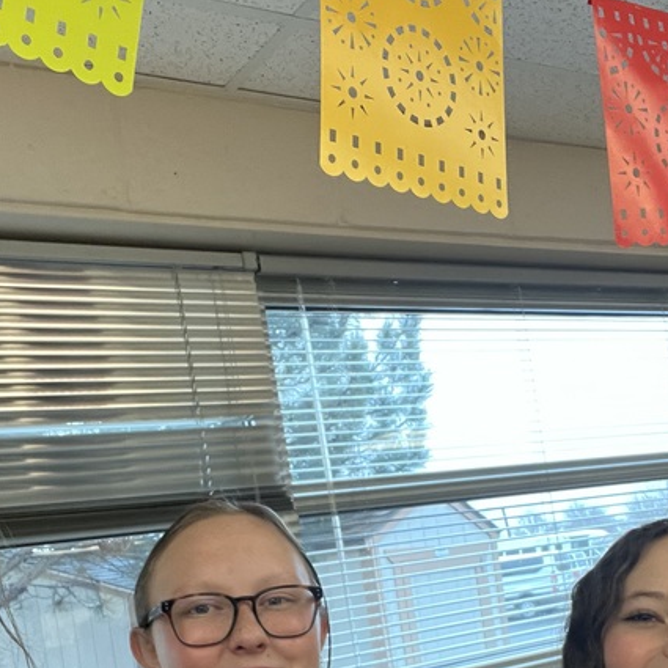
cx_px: 387
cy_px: 575
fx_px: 1070
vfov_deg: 33.2
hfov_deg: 34.6
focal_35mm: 49
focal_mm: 2.71
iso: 200
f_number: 2.2
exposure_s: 1/60
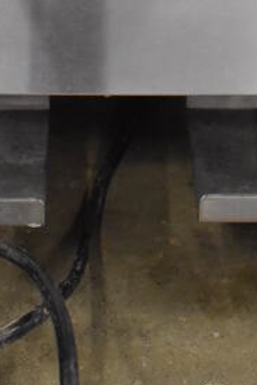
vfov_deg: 20.8
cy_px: -102
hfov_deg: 15.2
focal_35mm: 90
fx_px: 962
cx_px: 119
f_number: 3.5
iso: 3600
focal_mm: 18
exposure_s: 1/125
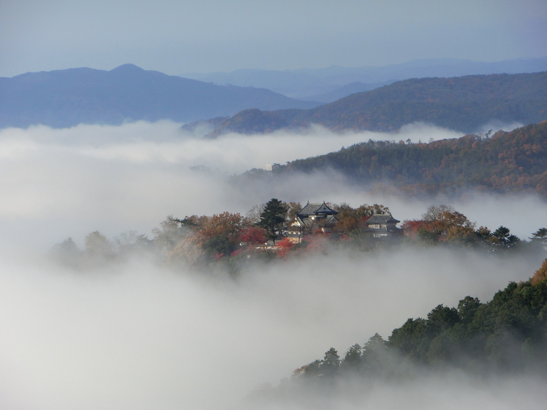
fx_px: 3476
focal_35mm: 220
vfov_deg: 6.8
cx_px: 274
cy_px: 205
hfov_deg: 9.0
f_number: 11.8
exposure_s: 1/125
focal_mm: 39.3
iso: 80
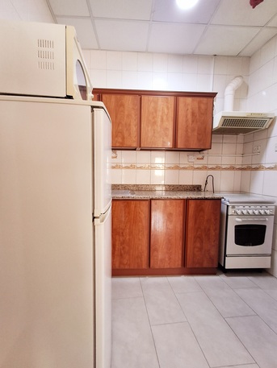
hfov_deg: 78.1
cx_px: 138
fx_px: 171
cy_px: 184
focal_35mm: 16
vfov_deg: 94.5
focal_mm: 1.64
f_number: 2.2
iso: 125
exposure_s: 1/40
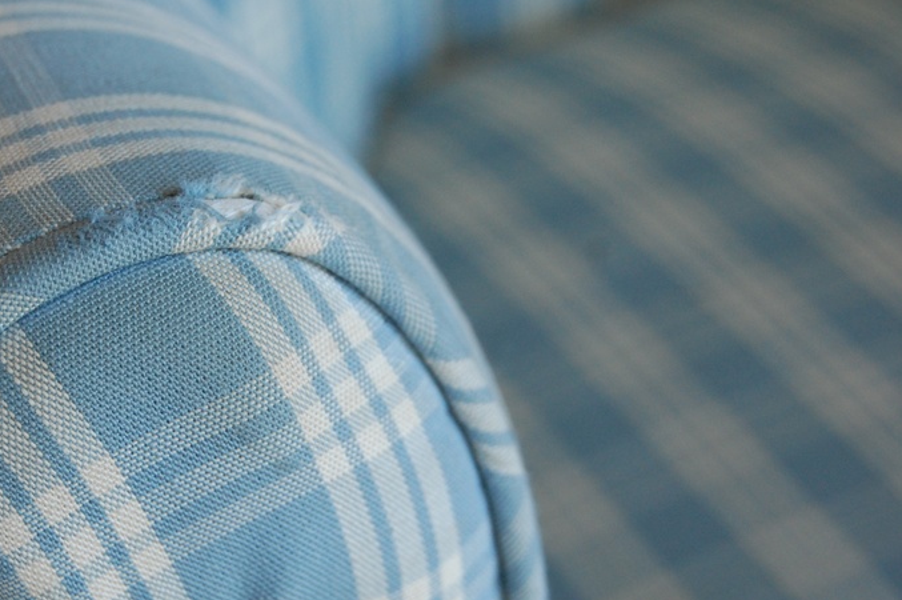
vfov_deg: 13.7
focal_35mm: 100
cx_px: 301
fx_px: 2497
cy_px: 337
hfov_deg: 20.4
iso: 800
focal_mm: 45
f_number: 5.3
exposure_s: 1/80
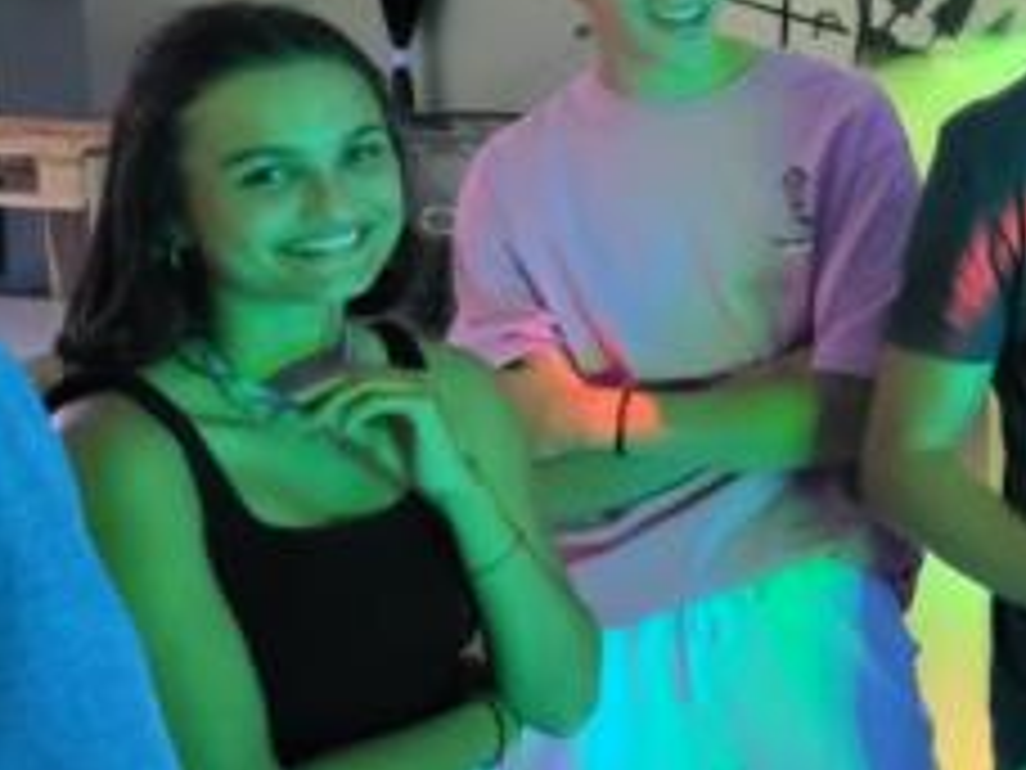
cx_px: 1116
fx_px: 1689
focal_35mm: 57
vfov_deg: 25.3
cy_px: 178
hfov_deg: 30.4
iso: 1600
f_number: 1.8
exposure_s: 1/20
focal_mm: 5.4
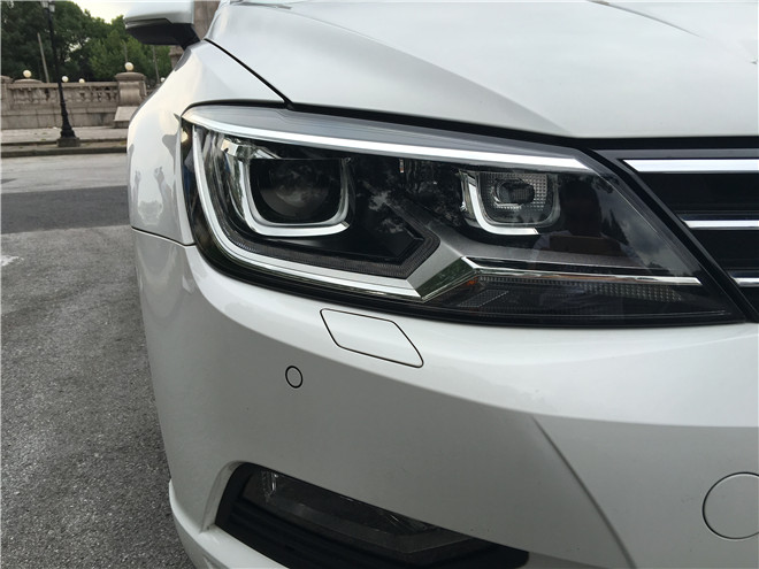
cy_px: 284
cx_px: 380
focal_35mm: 29
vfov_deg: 48.2
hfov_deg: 61.7
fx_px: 636
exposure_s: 1/641
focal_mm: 4.15
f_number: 2.2
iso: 25
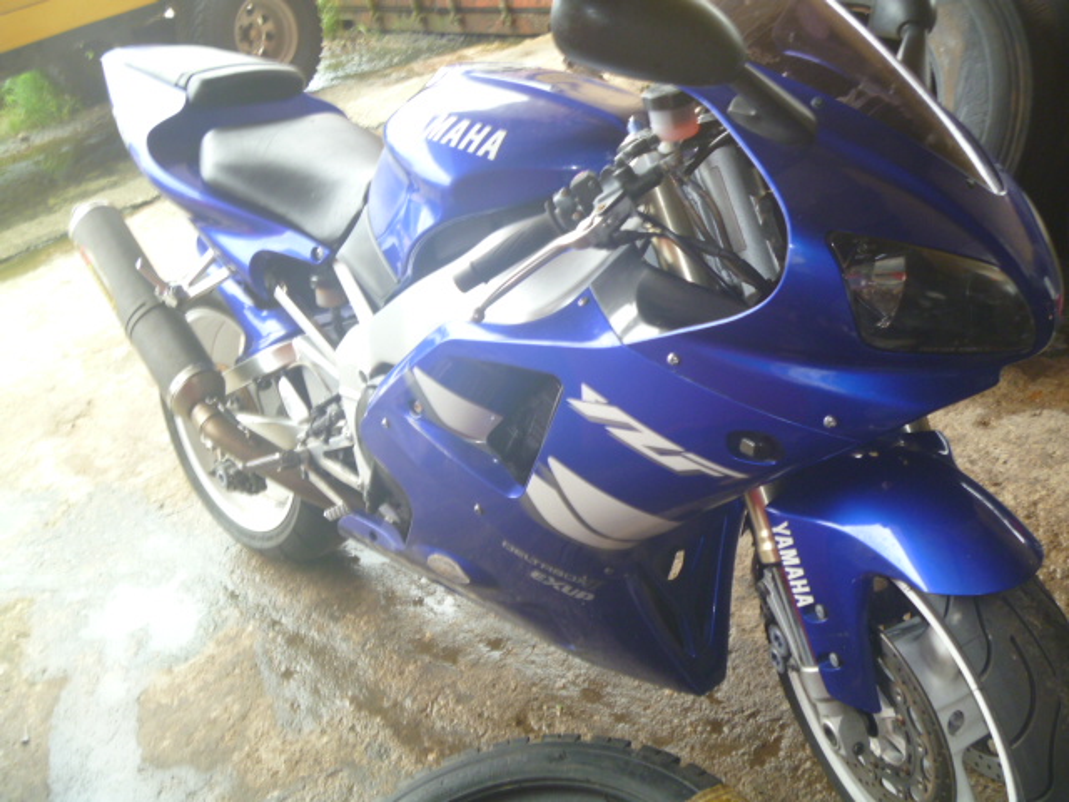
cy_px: 401
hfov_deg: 52.6
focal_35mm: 35
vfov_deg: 40.7
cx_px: 534
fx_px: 1081
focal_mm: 6.3
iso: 100
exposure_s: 1/13
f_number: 3.5
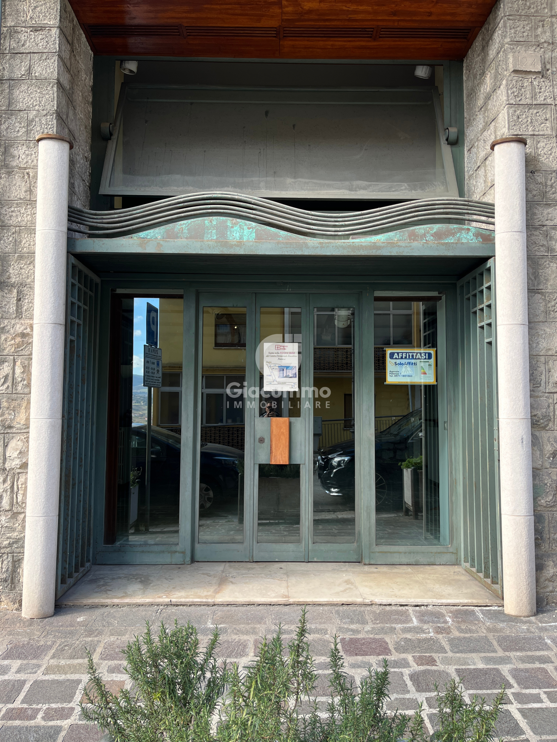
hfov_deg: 53.1
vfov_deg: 67.3
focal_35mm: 26
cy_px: 371
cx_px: 278
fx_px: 558
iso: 40
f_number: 1.6
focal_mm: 5.1
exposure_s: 1/155
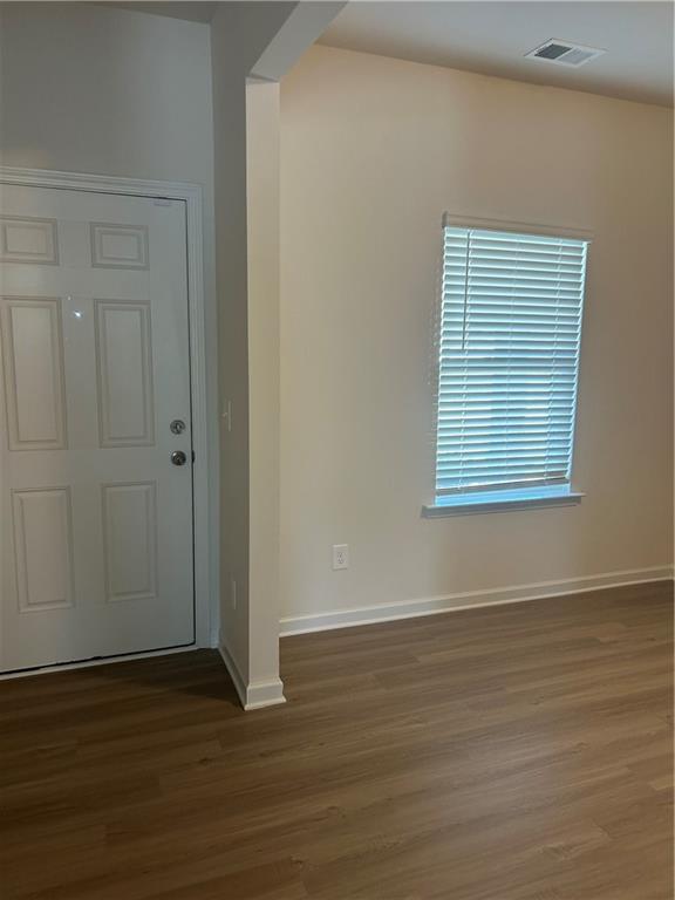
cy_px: 450
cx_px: 338
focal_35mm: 26
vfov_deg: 67.3
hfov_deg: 53.1
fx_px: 676
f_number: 1.5
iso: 100
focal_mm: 5.7
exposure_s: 1/60
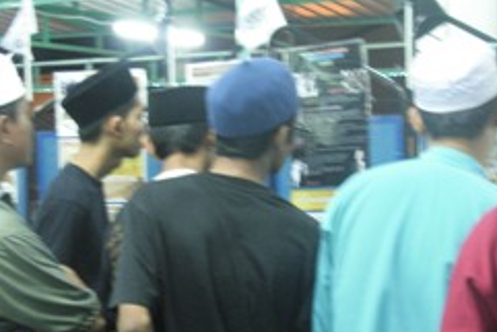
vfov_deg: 13.7
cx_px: 181
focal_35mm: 100
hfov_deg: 20.4
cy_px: 227
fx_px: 1381
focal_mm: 9.5
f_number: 3.3
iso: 400
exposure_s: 1/2.1
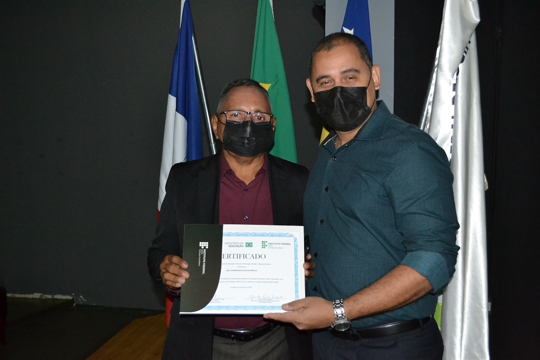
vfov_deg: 36.8
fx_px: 540
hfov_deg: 53.1
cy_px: 180
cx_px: 270
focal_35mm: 36
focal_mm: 24
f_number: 4
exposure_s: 1/60
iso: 3200
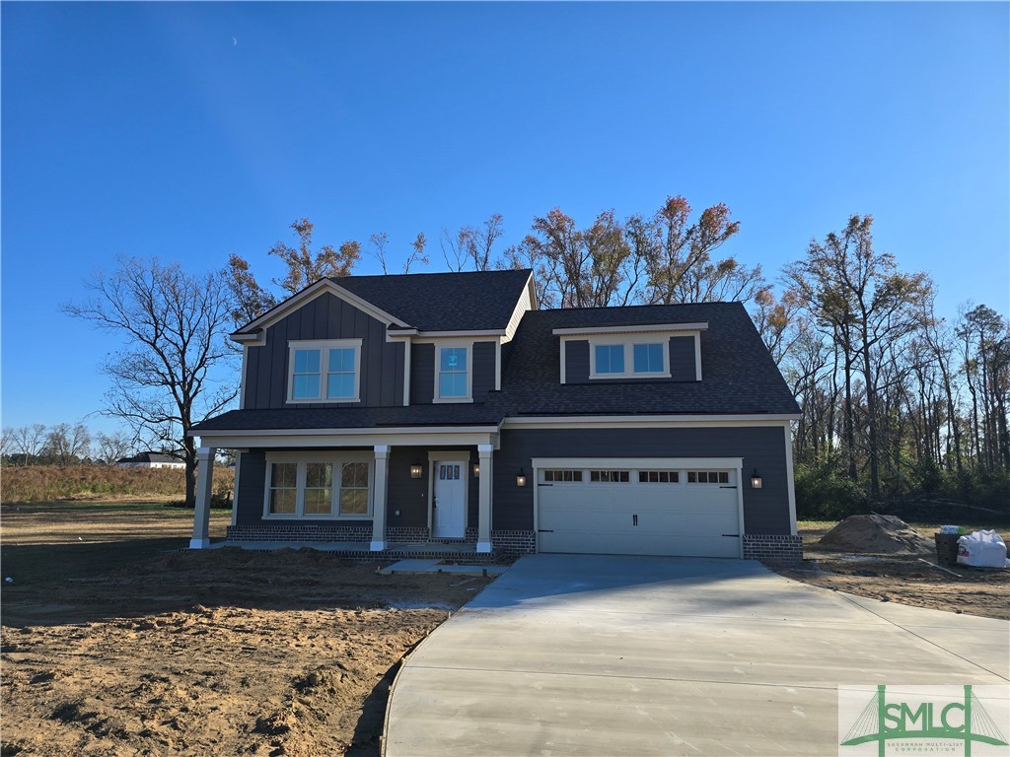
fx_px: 671
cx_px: 505
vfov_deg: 58.9
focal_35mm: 23
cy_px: 378
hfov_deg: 73.9
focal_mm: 6.3
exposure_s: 1/626
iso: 12
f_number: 1.7
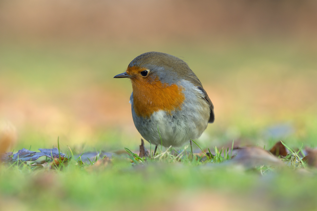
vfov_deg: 3.1
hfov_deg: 4.6
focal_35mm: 450
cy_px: 106
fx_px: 3962
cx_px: 158
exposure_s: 1/200
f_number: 7.1
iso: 320
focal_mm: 300
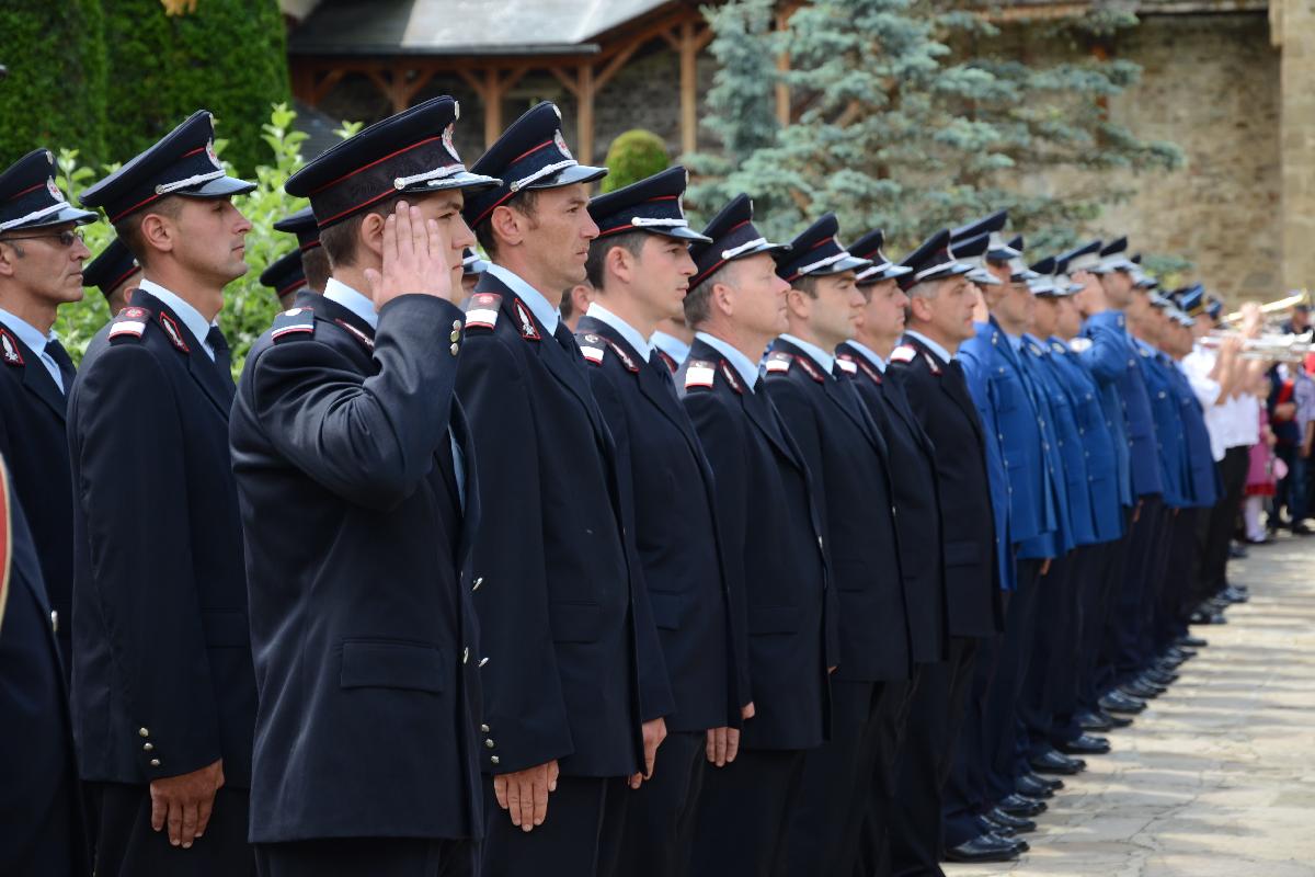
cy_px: 438
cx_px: 658
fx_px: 4383
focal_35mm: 120
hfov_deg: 17.1
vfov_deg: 11.4
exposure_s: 1/160
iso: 160
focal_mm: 80
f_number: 5.6
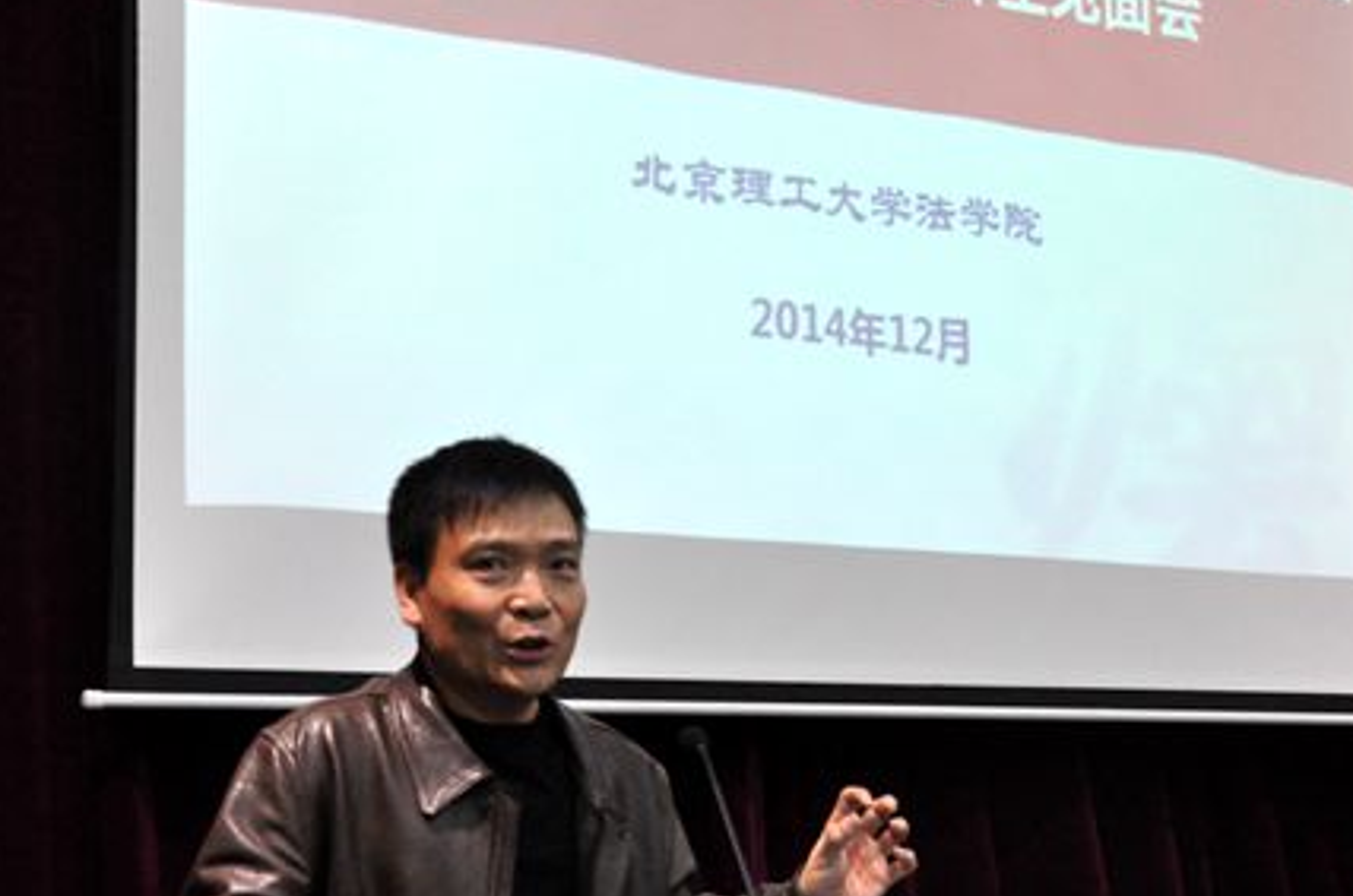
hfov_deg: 25.7
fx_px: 2954
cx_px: 539
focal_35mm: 79
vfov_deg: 17.3
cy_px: 429
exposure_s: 1/160
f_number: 6.3
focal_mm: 35
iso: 2500
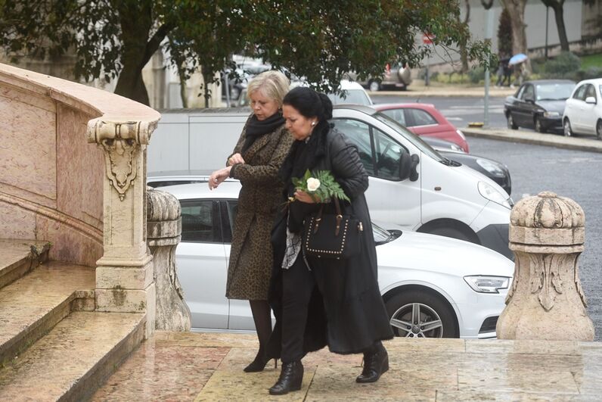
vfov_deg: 11.8
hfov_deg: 17.6
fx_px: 1940
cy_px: 201
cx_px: 301
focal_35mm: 116
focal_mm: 116
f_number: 4.5
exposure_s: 1/400
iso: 250
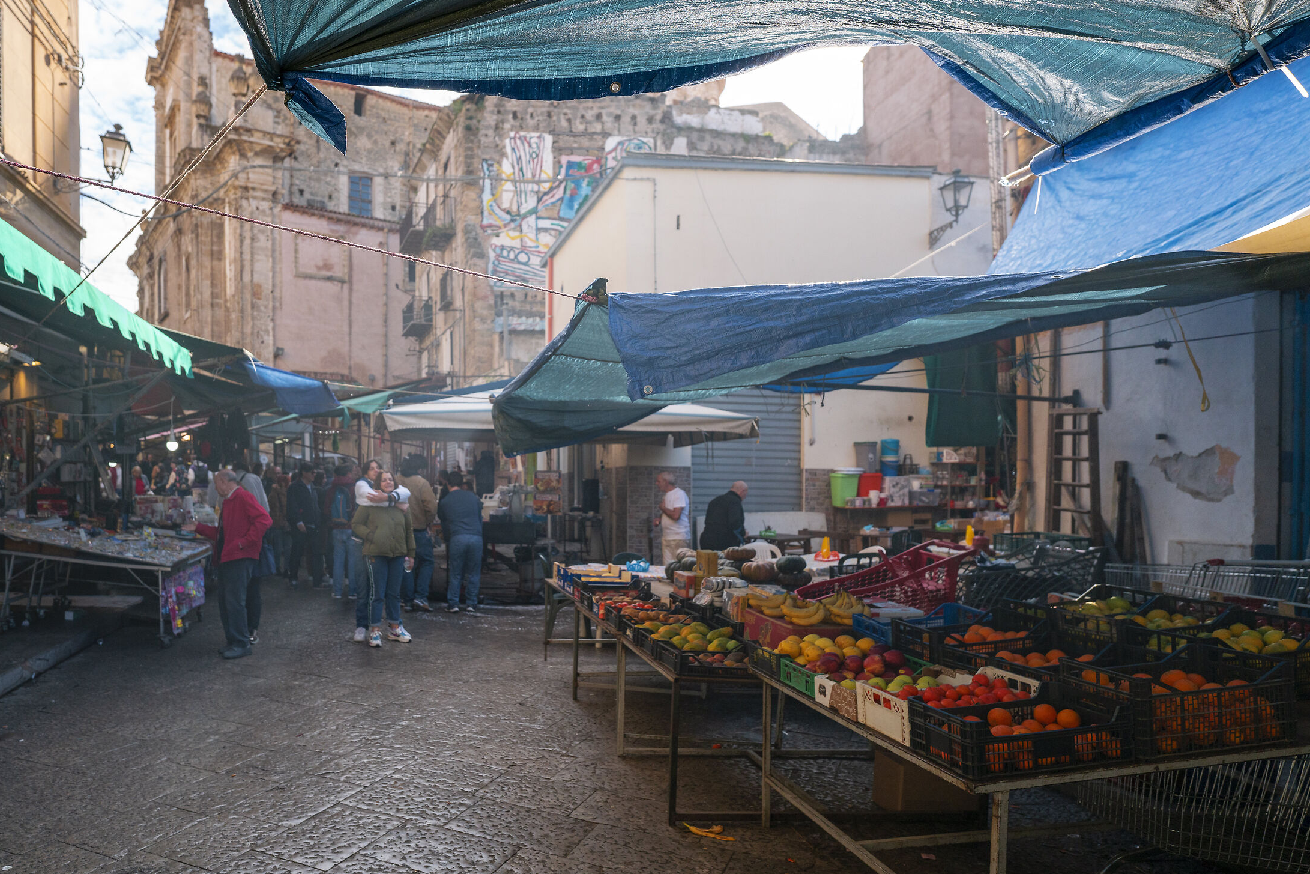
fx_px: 801
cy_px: 430
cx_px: 665
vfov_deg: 57.2
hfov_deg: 78.6
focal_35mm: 22
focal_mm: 20
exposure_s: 1/2000
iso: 800
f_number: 4
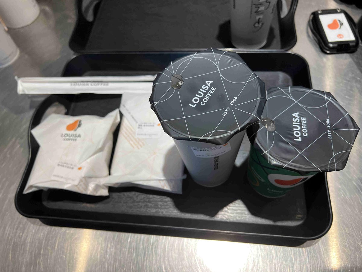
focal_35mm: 26
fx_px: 272
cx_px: 181
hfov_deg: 67.3
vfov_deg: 53.1
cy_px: 136
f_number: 1.5
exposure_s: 1/120
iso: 80
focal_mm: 5.7
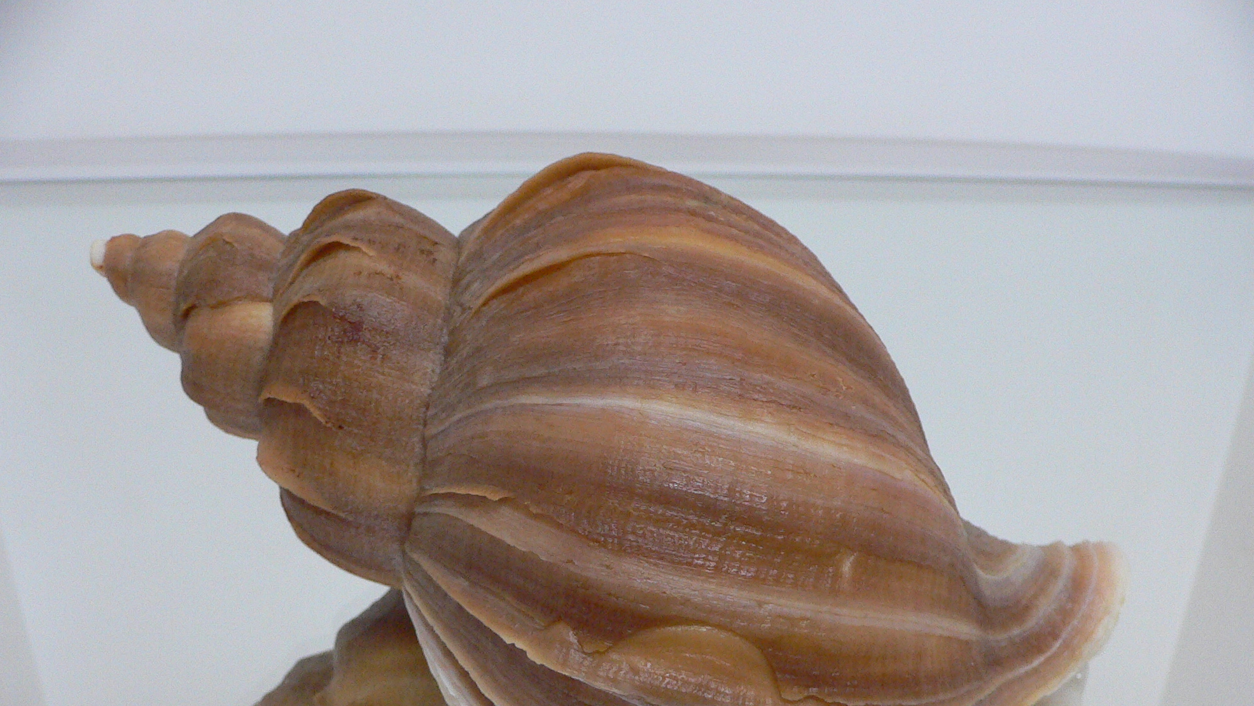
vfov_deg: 30.3
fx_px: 1297
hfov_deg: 51.6
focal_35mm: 39
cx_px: 624
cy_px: 458
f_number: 2.8
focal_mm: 4.6
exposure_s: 1/40
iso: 200
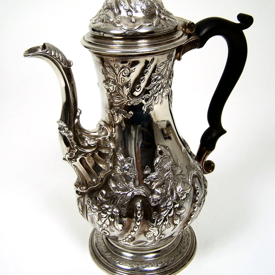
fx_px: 404
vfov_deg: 37.4
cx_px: 137
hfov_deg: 37.6
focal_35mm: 45
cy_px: 108
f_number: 2.8
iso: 80
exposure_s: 1/90
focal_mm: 6.3
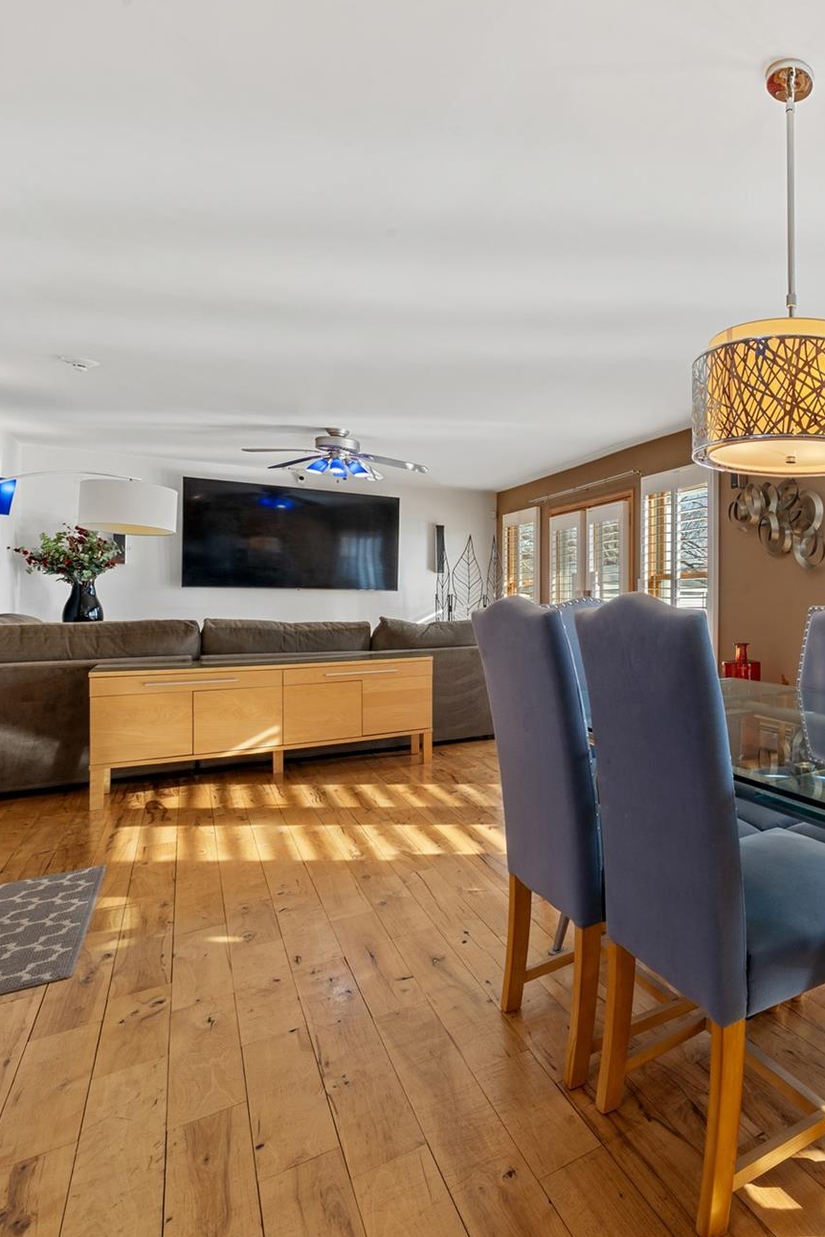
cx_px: 769
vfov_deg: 86.9
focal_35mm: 19
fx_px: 653
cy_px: 600
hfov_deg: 54.5
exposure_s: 1.3
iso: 100
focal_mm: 12
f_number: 16
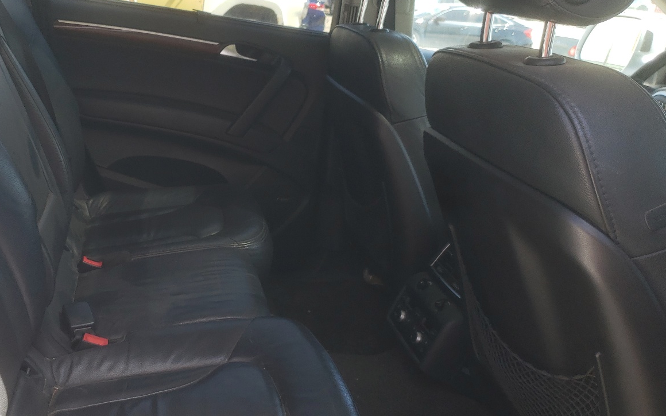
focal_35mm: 38
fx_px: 690
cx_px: 218
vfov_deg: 33.5
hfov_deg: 50.5
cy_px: 237
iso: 50
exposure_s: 1/286
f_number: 1.5
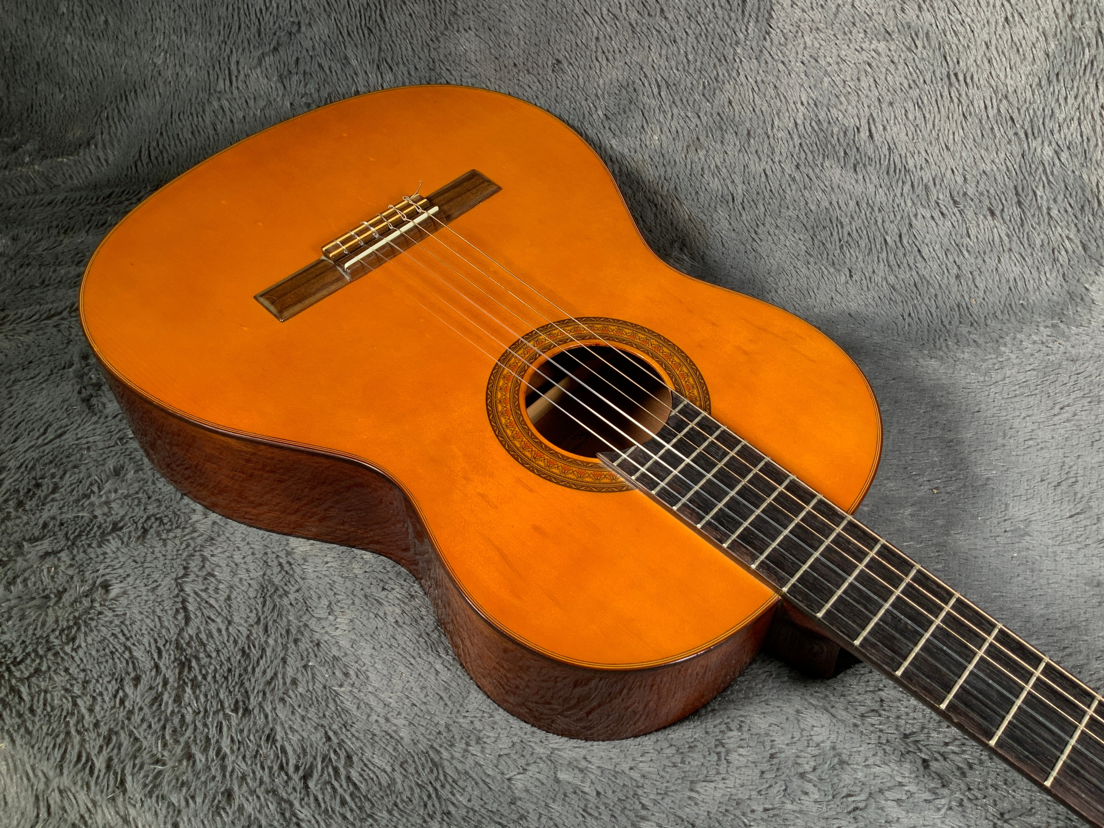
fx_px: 925
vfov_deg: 48.2
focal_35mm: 29
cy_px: 414
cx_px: 552
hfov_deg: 61.7
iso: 50
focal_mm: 3
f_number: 1.8
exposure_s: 1/104
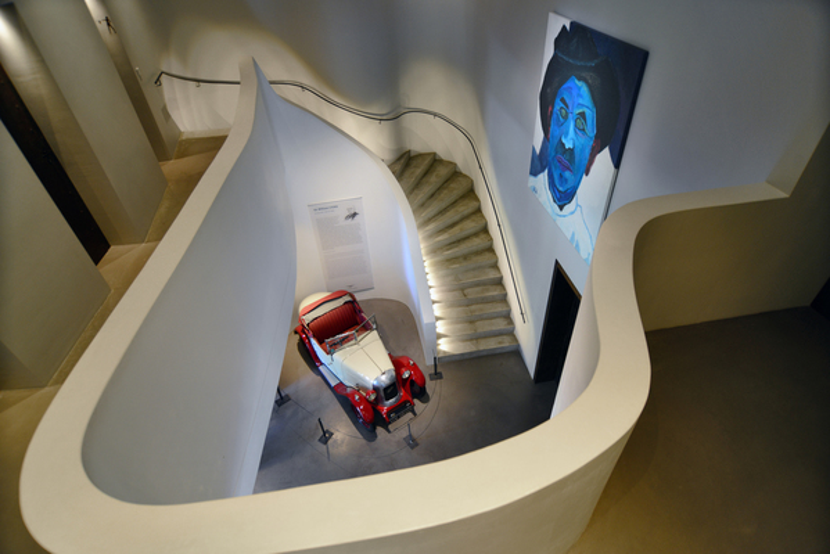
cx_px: 415
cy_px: 277
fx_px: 438
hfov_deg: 86.9
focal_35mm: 19
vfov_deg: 64.6
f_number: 4
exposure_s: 1/15
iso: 640
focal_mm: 19
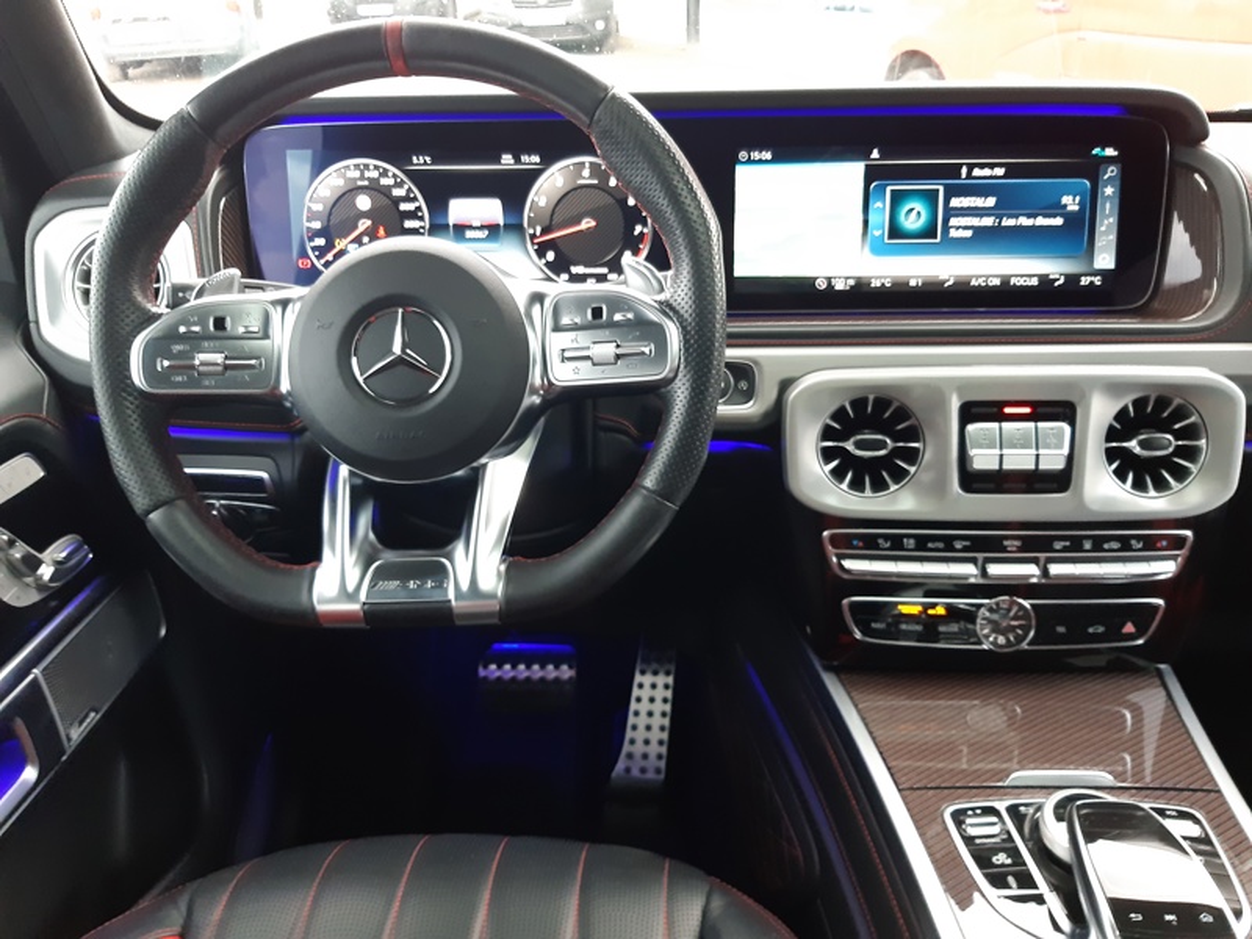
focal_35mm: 26
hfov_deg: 67.3
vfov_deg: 53.1
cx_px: 626
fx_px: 940
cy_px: 470
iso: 320
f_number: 1.7
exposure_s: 1/25
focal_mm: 3.92
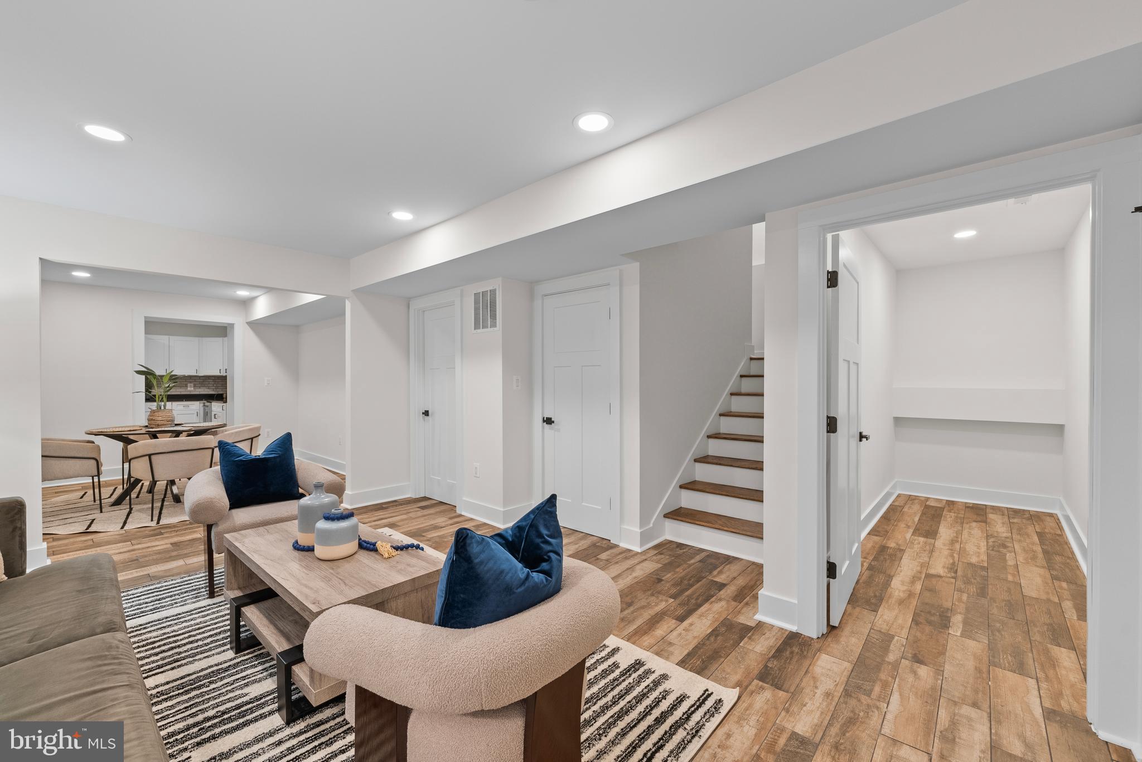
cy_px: 381
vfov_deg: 81.3
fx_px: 444
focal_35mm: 14
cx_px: 571
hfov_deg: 104.2
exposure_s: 1/4
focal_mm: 14
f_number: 8
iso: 400
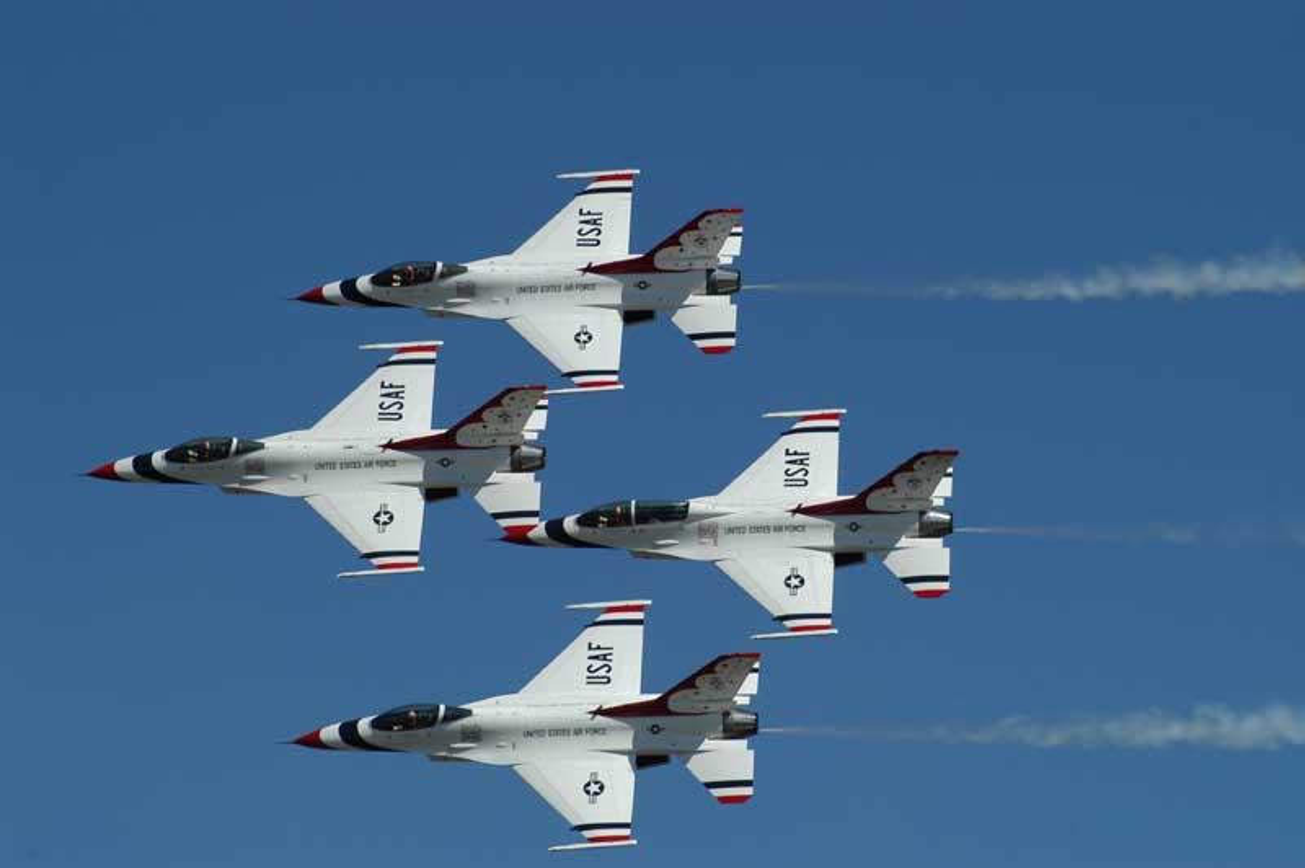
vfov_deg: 5.4
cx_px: 652
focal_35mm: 255
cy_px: 434
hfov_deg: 8.1
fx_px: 9236
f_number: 8
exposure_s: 1/1000
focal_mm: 170
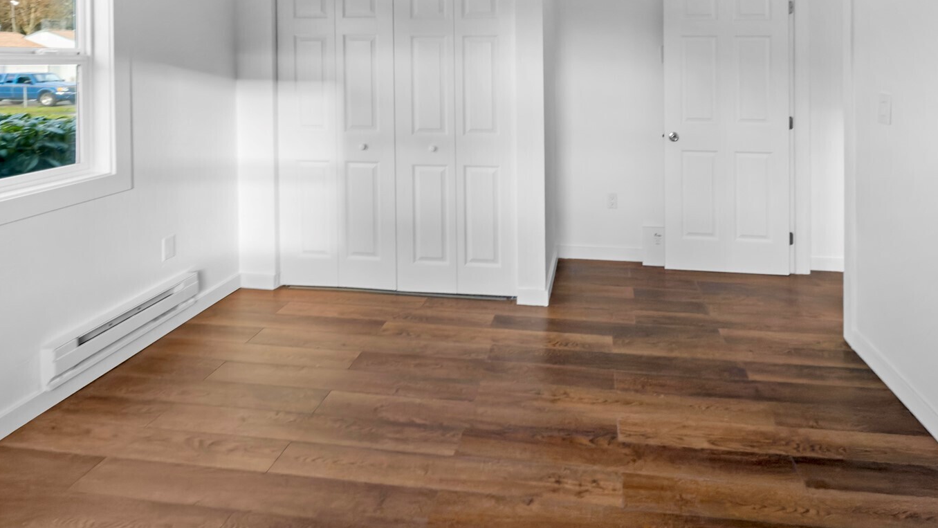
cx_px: 535
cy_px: 180
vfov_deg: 59.7
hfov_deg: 92.1
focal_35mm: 18
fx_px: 448
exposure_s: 1/45
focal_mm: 2.22
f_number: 2.2
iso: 50
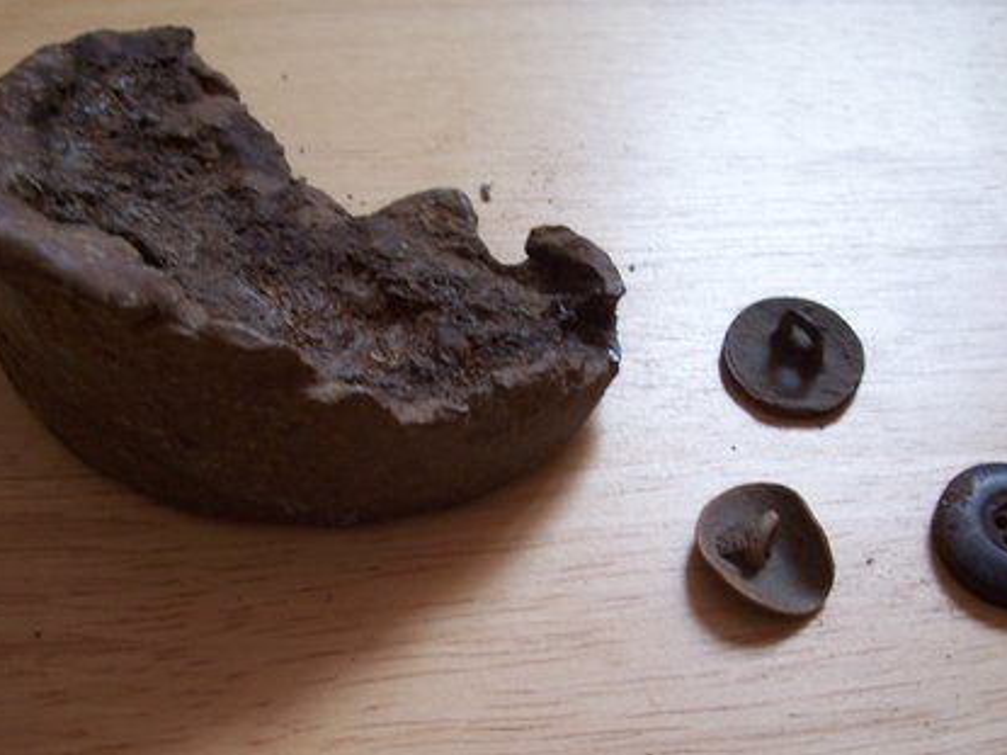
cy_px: 453
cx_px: 514
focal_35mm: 41
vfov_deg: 35.0
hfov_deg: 45.8
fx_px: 1192
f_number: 2.7
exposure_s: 1/10
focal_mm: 5.6
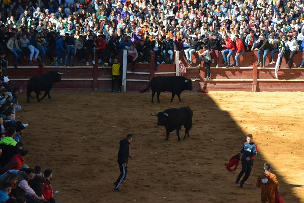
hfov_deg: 13.0
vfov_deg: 8.7
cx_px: 152
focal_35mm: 158
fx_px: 1330
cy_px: 102
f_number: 11
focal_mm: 105
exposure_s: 1/2000
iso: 3200
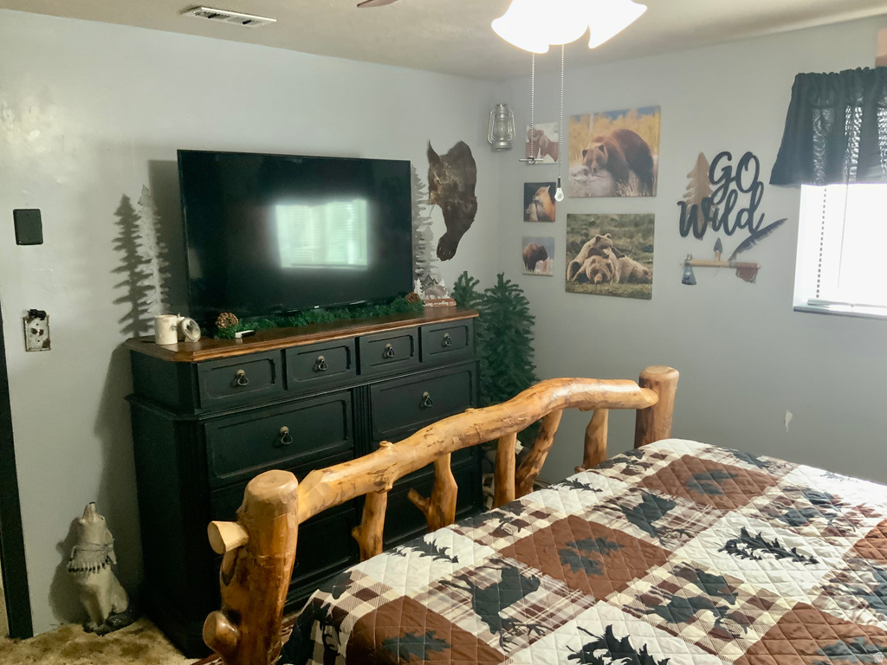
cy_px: 332
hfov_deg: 61.7
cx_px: 444
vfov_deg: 48.2
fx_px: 743
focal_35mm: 29
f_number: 1.8
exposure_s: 1/40
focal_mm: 3
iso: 200
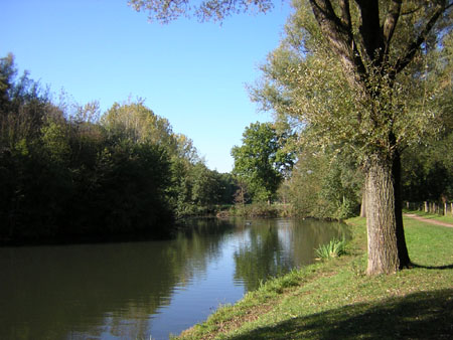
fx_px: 471
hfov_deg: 51.3
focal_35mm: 36
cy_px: 170
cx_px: 226
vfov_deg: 39.7
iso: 100
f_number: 2.6
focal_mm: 4.7
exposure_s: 1/517
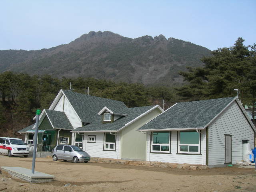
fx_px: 281
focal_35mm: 38
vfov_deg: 37.7
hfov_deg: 49.0
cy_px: 96
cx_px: 128
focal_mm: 7.8
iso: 50
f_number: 4.8
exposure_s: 1/408
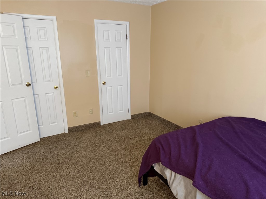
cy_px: 100
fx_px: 184
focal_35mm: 24
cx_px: 133
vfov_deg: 56.8
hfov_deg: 71.6
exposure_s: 1/40
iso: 640
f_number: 1.78
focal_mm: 6.76
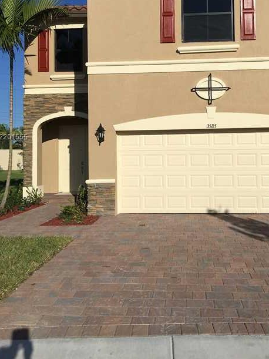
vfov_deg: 48.6
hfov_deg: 37.5
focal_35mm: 38
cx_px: 169
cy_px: 137
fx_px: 394
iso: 25
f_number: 2.2
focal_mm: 4.15
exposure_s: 1/4274
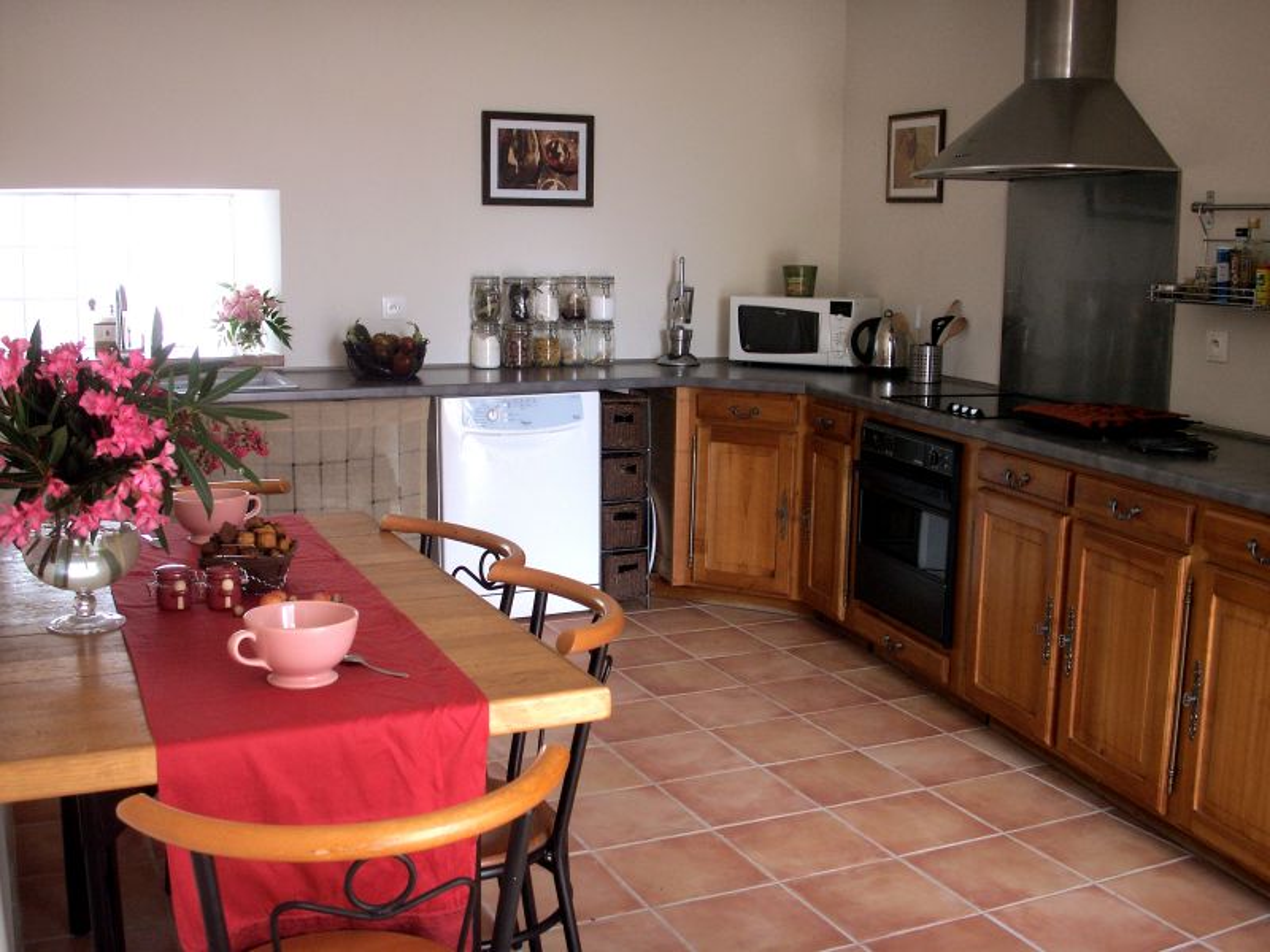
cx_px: 635
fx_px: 1357
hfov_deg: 50.1
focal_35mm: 37
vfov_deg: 38.7
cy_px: 476
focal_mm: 7.7
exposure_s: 1/40
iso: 64
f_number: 3.5
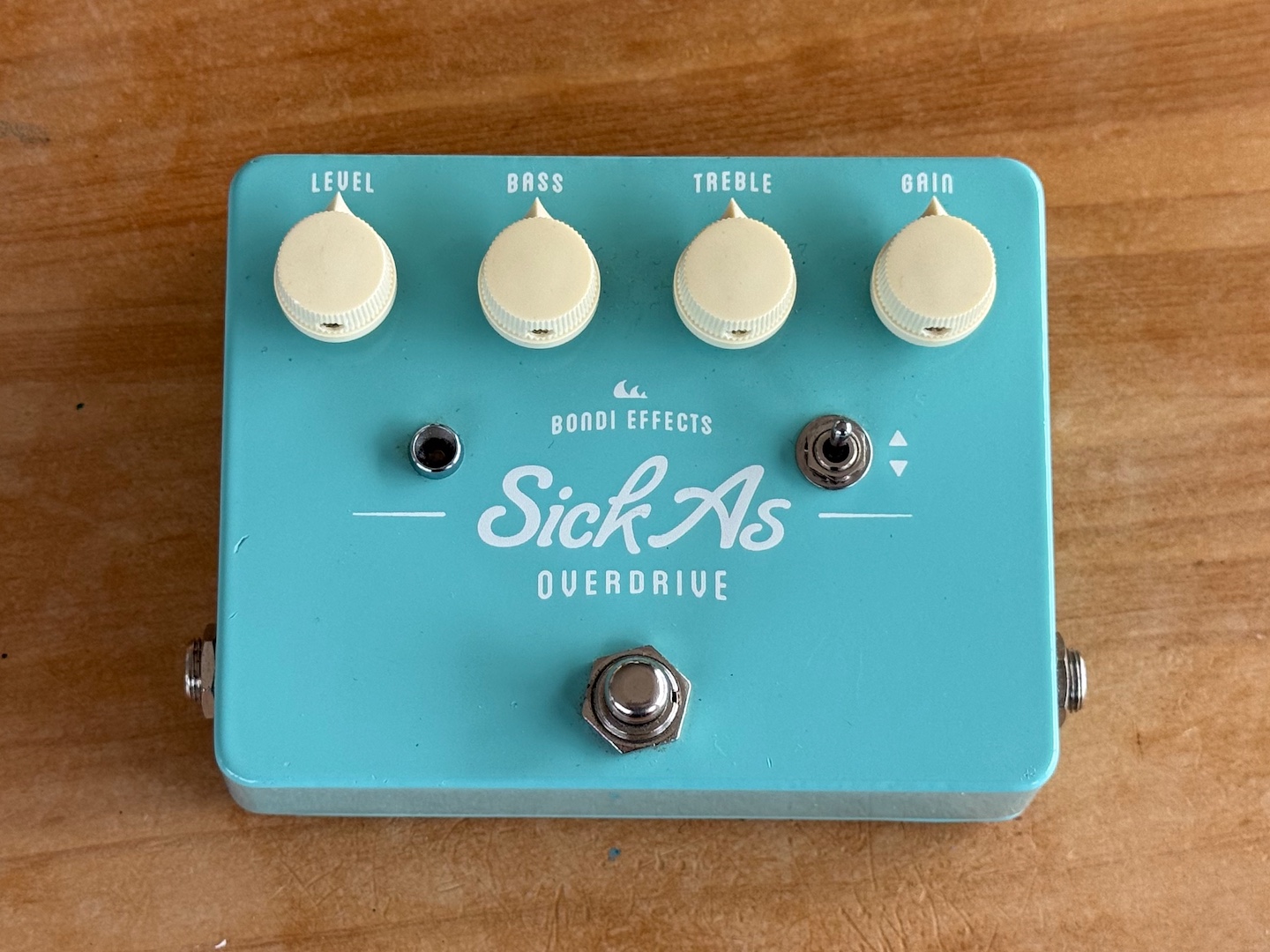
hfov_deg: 39.7
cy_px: 476
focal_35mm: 48
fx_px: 1761
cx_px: 635
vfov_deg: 30.3
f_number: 1.78
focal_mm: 6.76
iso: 64
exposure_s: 1/488
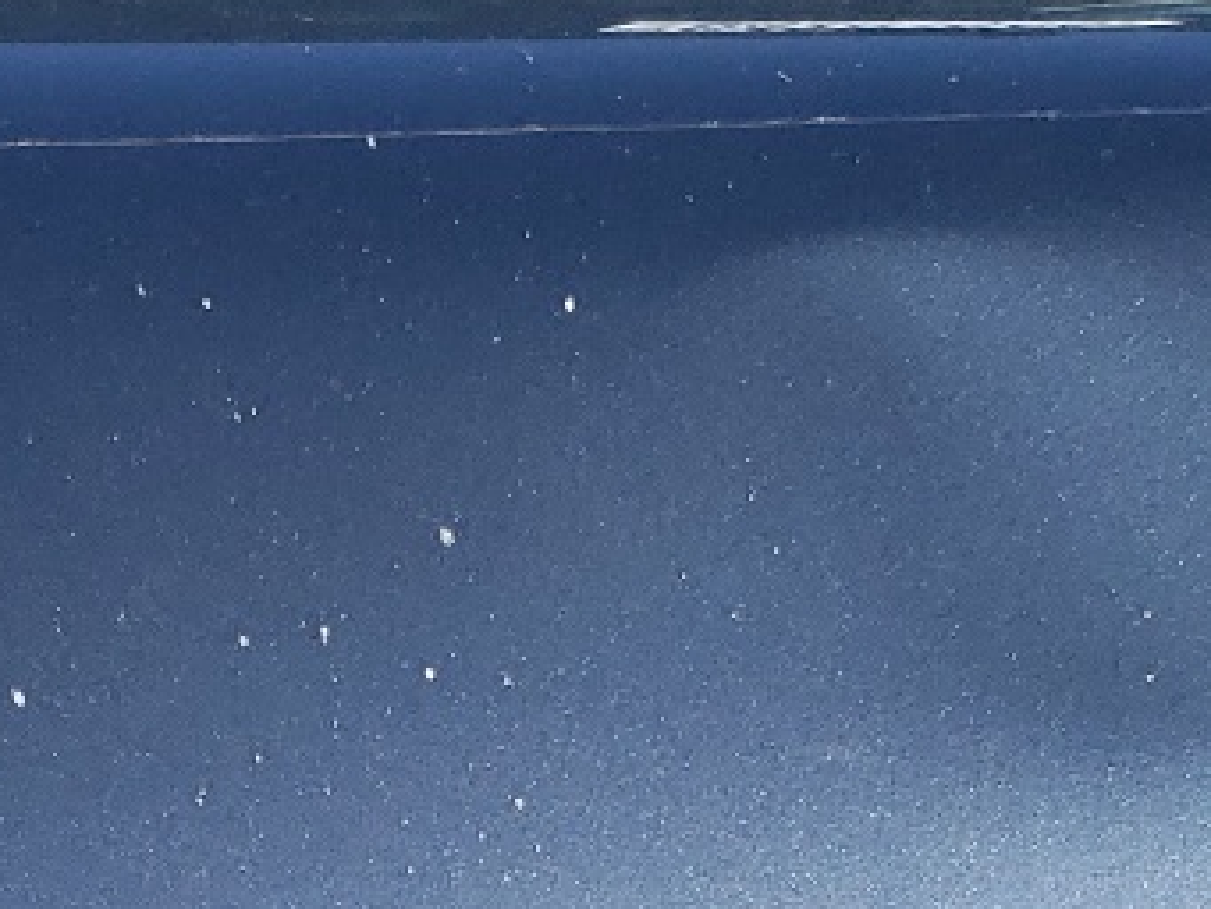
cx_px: 178
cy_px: 1488
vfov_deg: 11.5
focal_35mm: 122
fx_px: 4270
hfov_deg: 16.0
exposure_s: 1/3333
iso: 50
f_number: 1.5
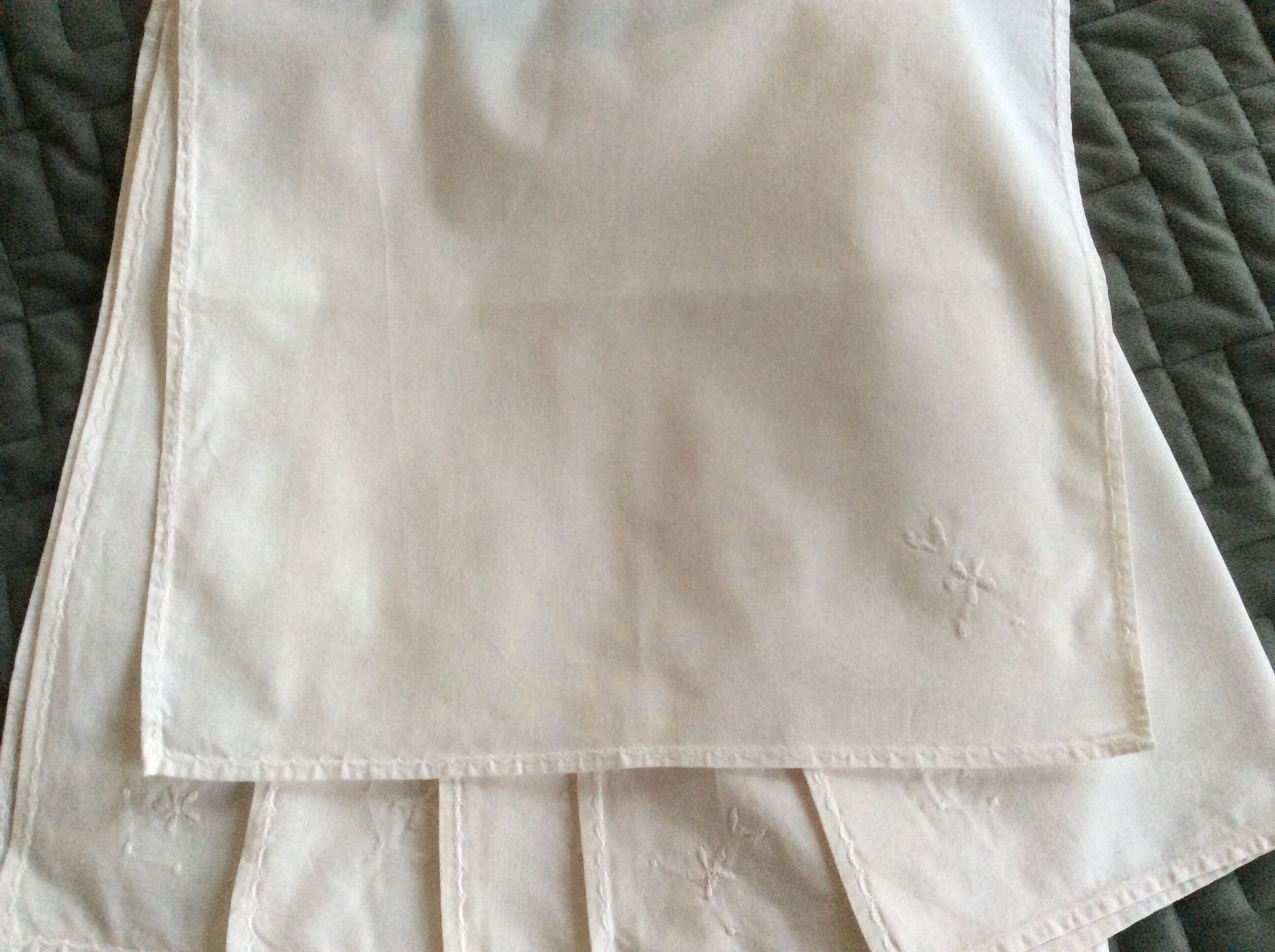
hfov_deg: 56.9
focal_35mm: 32
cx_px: 638
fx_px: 1177
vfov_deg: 44.1
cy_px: 476
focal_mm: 3.3
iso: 200
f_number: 2.4
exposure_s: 1/25
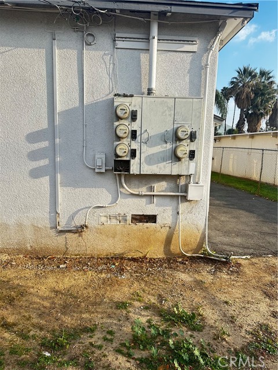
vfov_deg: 71.6
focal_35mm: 24
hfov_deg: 56.8
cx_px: 139
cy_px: 185
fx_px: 257
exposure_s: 1/822
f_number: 1.78
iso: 80
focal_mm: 6.86
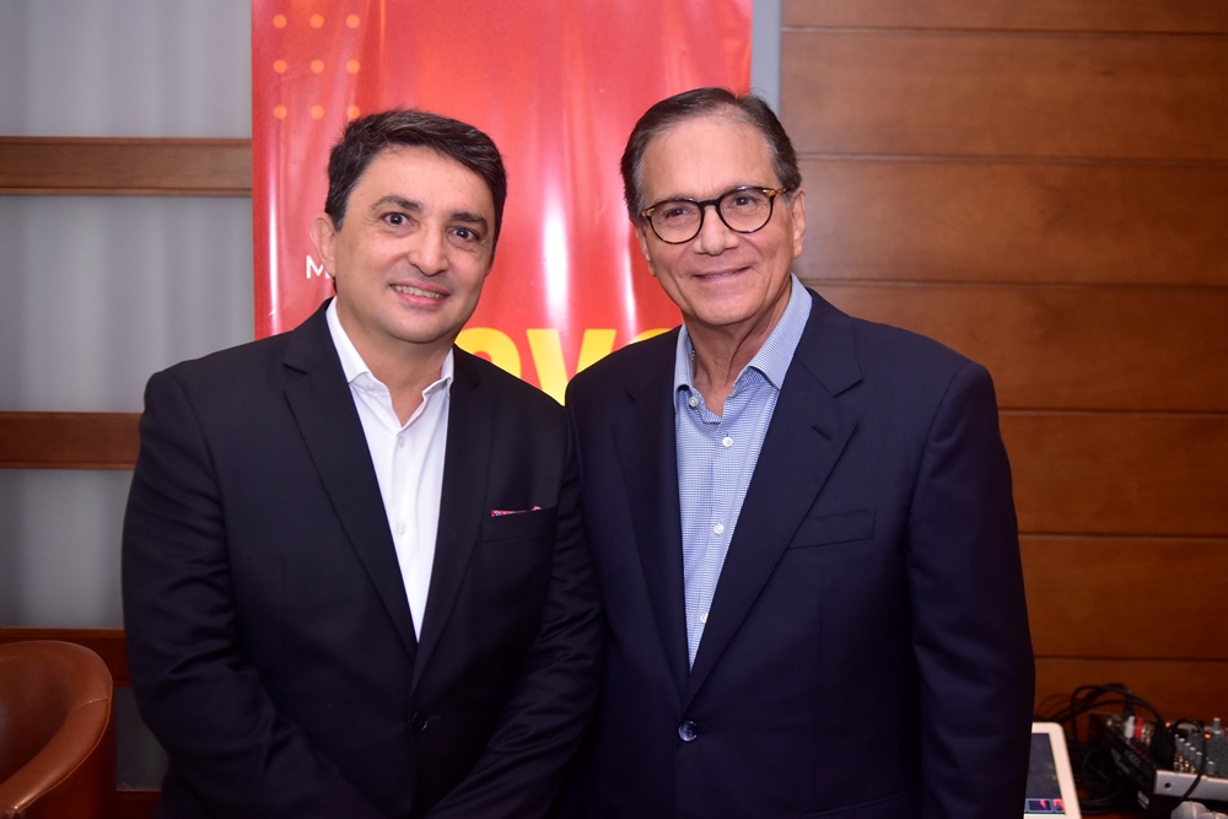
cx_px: 614
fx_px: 1535
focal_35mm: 45
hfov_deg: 43.6
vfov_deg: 29.9
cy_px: 410
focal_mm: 30
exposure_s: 1/100
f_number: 7.1
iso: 1250
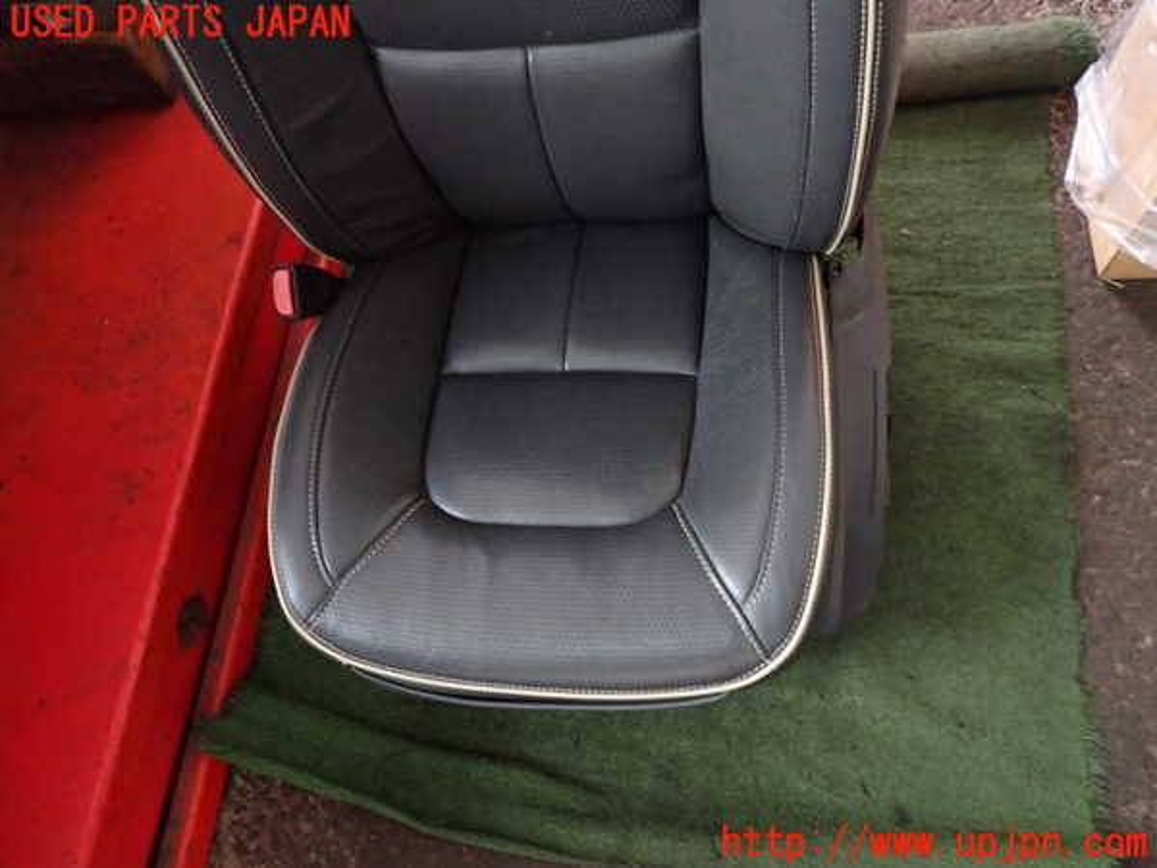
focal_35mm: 25
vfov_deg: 54.9
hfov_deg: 69.4
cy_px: 434
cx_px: 578
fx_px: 836
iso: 640
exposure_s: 1/30
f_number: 2
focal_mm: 4.5
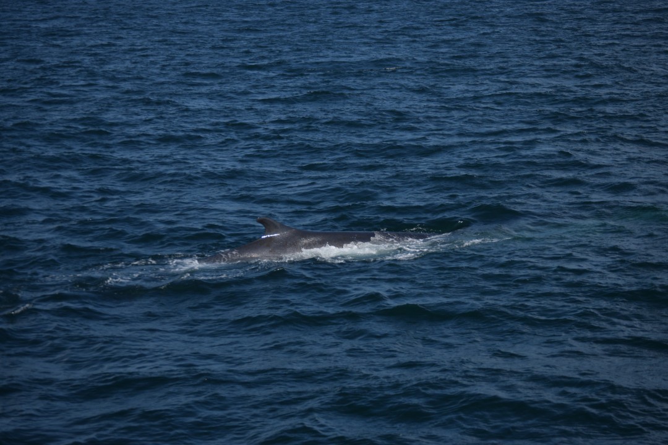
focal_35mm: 112
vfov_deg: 12.2
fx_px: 2087
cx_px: 334
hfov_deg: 18.2
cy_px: 222
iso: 200
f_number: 4.2
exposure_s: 1/4000
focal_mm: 75
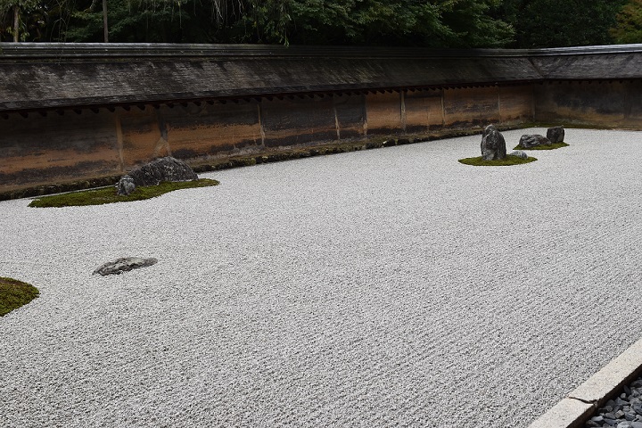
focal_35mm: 45
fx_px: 802
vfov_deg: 29.9
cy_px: 214
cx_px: 321
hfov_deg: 43.6
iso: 200
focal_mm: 30
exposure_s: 1/320
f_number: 9
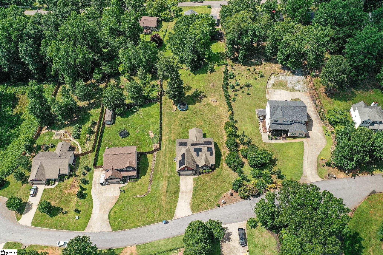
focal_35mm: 28
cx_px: 192
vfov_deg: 46.4
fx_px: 298
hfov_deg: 65.5
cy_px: 128
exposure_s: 1/200
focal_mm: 10.26
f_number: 4
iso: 100
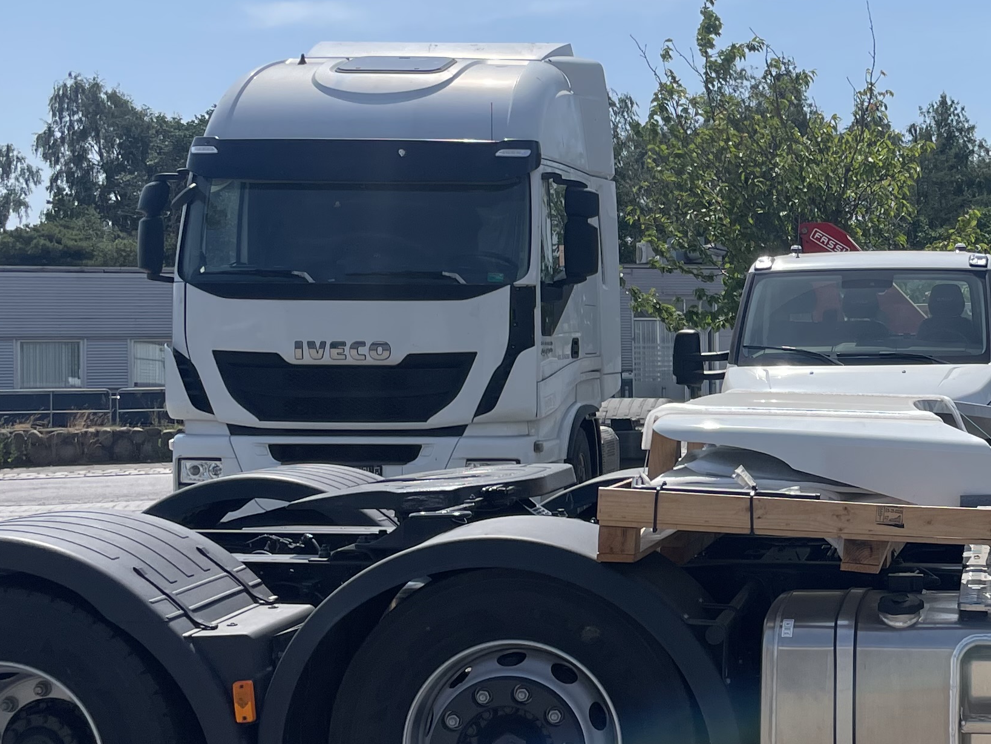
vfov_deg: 22.9
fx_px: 1832
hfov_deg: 28.9
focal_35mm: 64
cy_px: 365
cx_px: 913
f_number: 1.6
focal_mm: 4.2
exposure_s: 1/5291
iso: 32
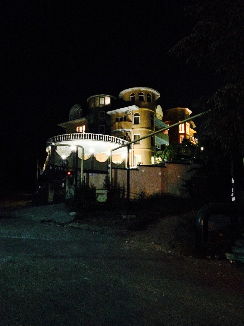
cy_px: 163
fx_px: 273
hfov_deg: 48.2
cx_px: 122
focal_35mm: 29
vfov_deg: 61.7
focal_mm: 4.15
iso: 2000
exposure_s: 1/15
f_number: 2.2
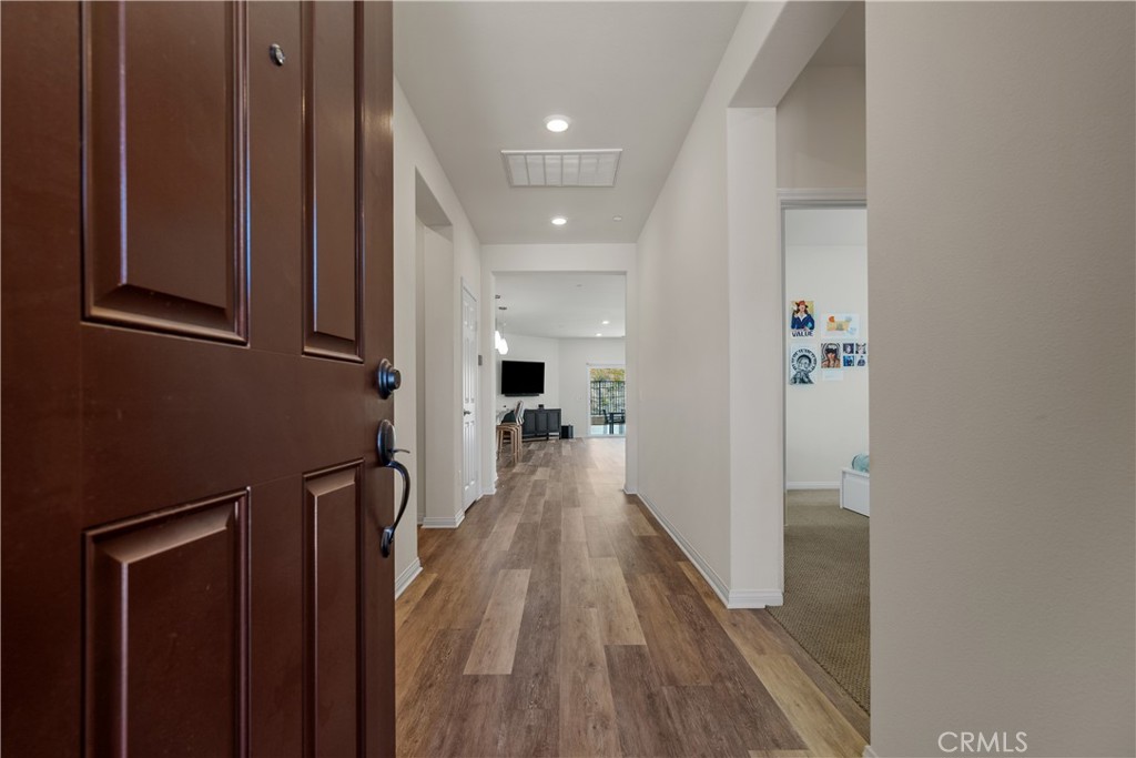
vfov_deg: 73.8
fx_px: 505
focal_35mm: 16
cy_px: 379
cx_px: 568
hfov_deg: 96.7
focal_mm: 16
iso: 400
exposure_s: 1/8
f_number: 5.6
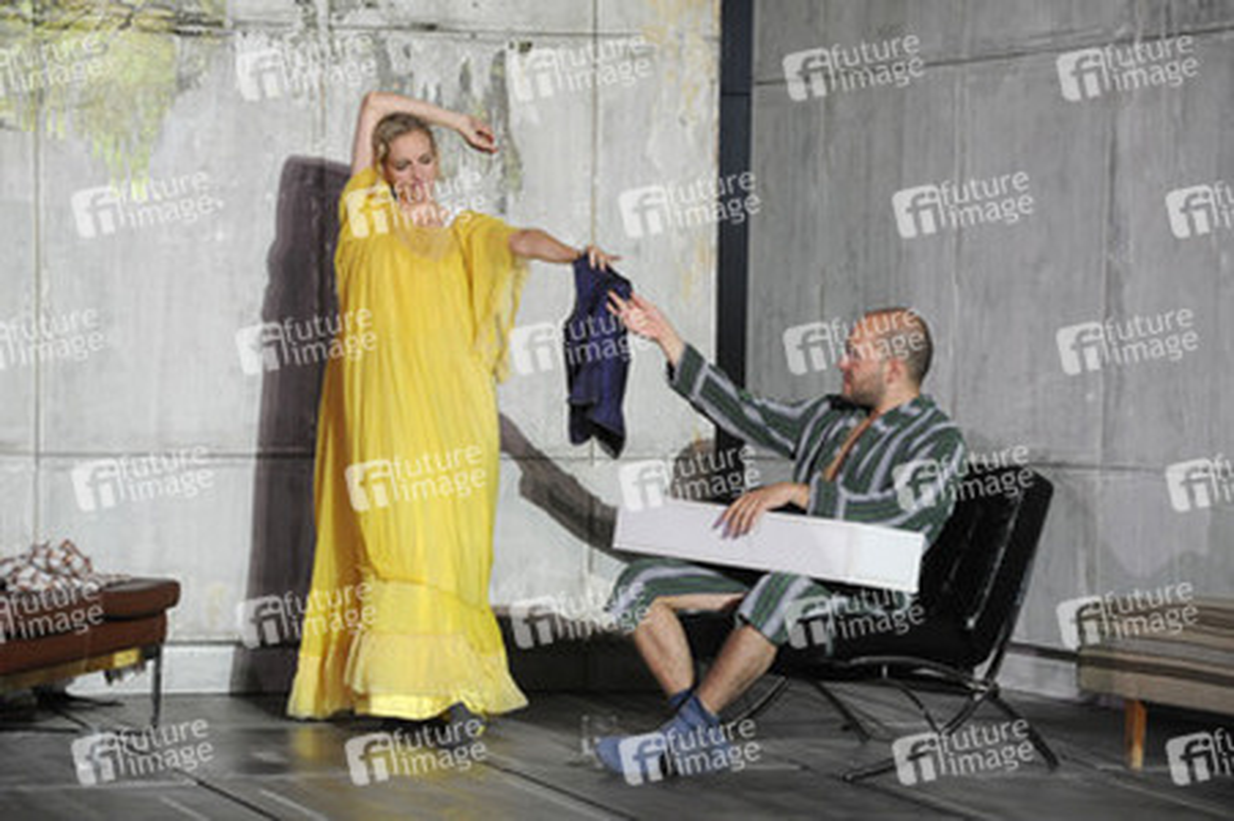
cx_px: 617
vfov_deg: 9.4
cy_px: 410
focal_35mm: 145
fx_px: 4967
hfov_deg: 14.2
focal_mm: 145
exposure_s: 1/160
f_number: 7.1
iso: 3200
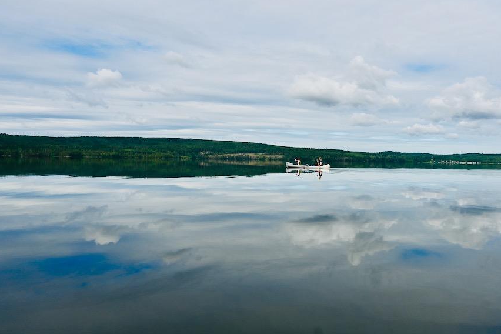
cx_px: 321
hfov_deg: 59.3
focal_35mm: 31
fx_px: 431
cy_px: 165
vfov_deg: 42.3
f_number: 8
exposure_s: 1/500
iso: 100
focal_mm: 16
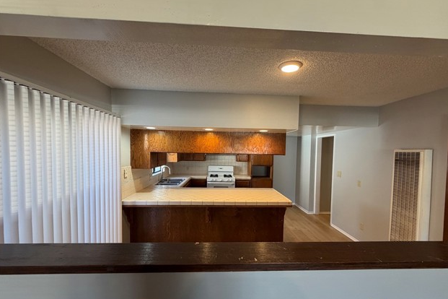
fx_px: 187
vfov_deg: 77.2
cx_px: 228
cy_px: 159
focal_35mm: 15
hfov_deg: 100.4
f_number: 2.2
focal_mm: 2.22
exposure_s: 1/120
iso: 320
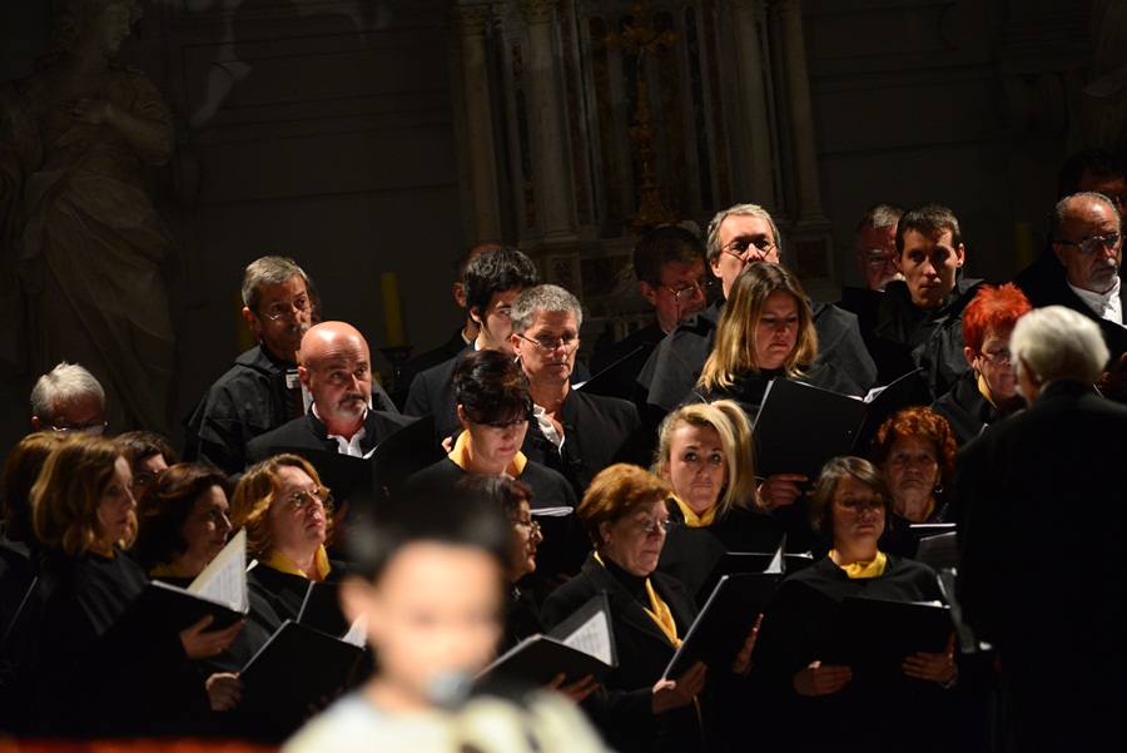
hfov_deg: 10.3
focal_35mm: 200
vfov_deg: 6.9
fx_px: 6264
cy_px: 376
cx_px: 564
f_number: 2.8
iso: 3200
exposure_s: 1/60
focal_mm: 200
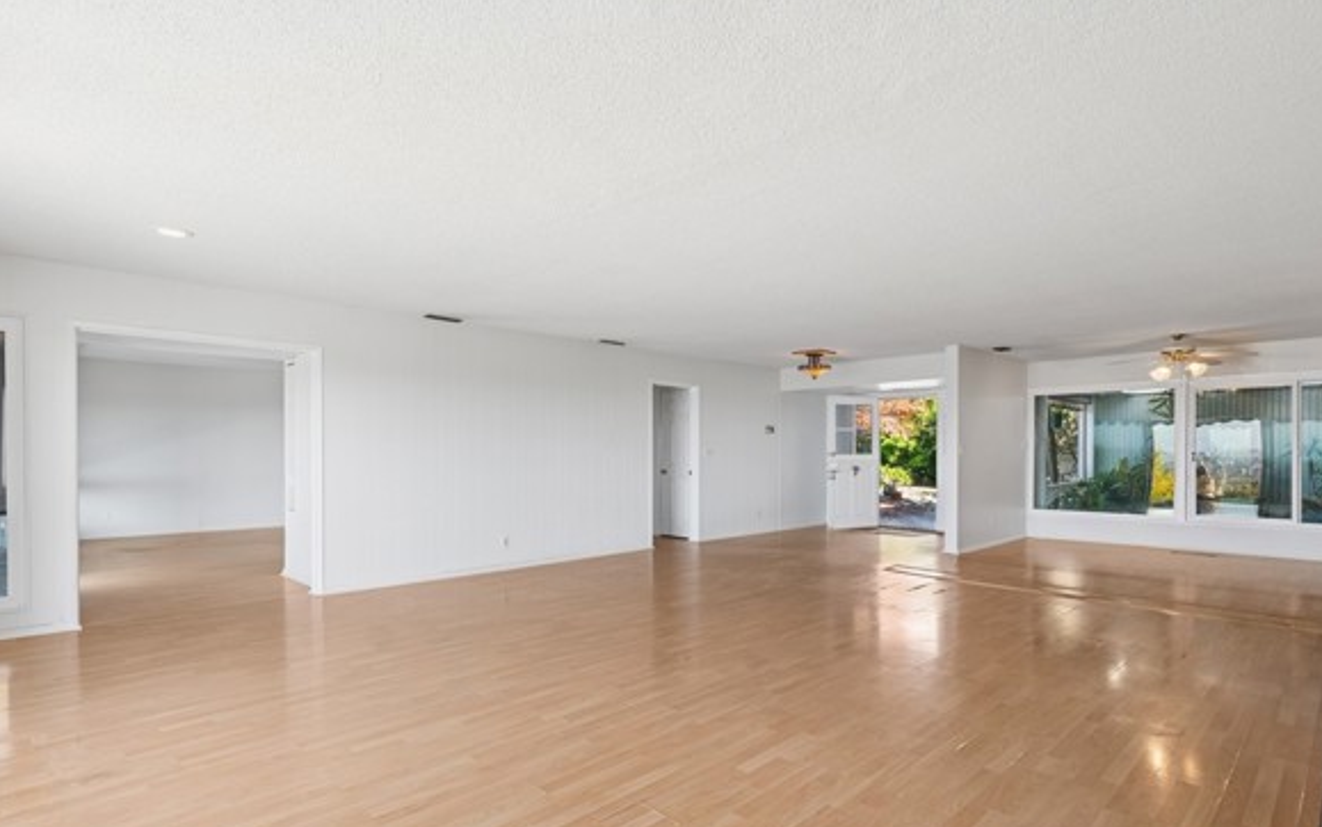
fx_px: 649
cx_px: 637
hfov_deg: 91.0
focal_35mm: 18
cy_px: 467
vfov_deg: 64.8
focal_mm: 16
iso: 200
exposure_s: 1/15
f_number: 9
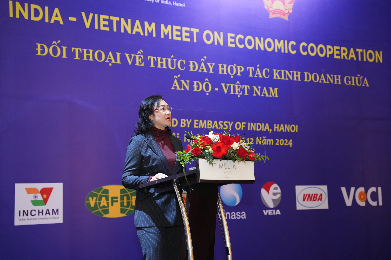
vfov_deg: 21.1
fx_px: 700
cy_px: 130
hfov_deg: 31.2
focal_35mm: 64
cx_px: 196
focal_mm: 64.5
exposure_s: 1/160
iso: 3200
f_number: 3.5
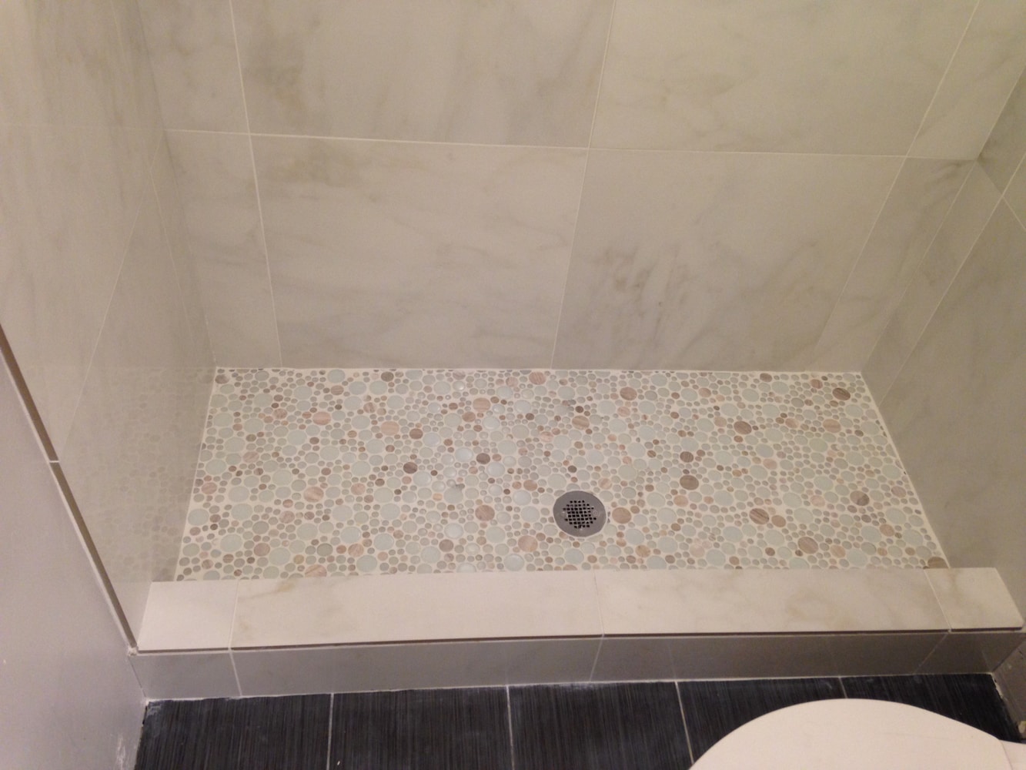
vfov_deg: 43.0
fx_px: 978
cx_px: 513
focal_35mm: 33
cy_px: 385
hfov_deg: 55.3
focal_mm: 4.12
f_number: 2.4
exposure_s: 1/20
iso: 100
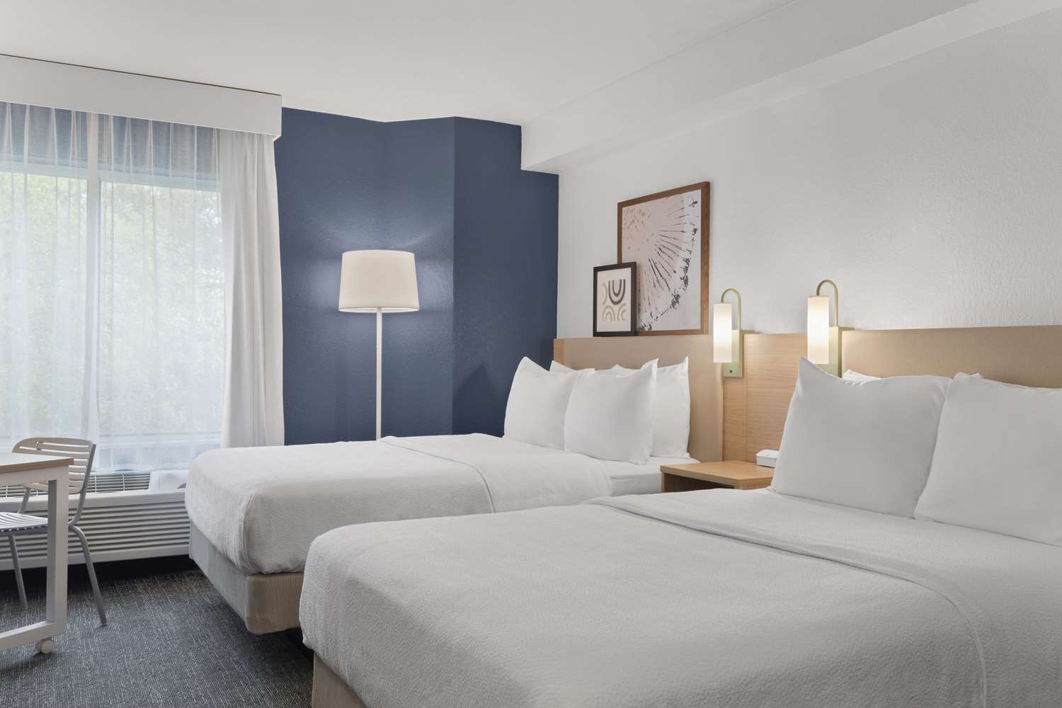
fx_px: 885
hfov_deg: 61.9
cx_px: 531
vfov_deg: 43.6
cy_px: 354
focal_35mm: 30
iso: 200
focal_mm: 20
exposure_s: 1
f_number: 11
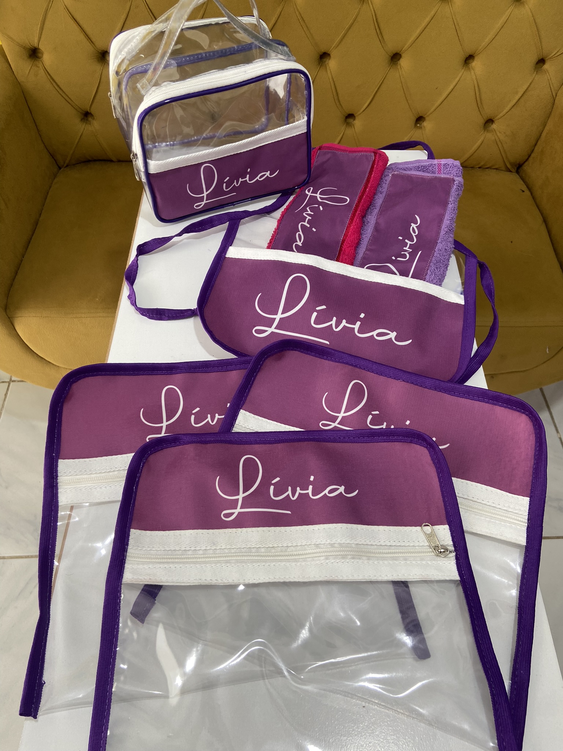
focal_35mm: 26
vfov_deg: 67.3
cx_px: 282
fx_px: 564
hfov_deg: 53.1
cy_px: 376
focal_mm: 4.25
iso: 80
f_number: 1.8
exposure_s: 1/120
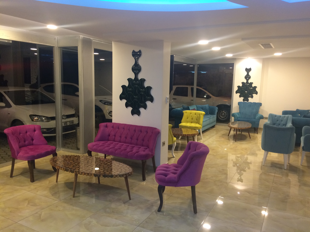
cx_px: 155
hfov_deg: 61.7
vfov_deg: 48.2
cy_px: 116
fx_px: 260
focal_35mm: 29
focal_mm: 4.15
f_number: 2.2
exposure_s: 1/33
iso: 200
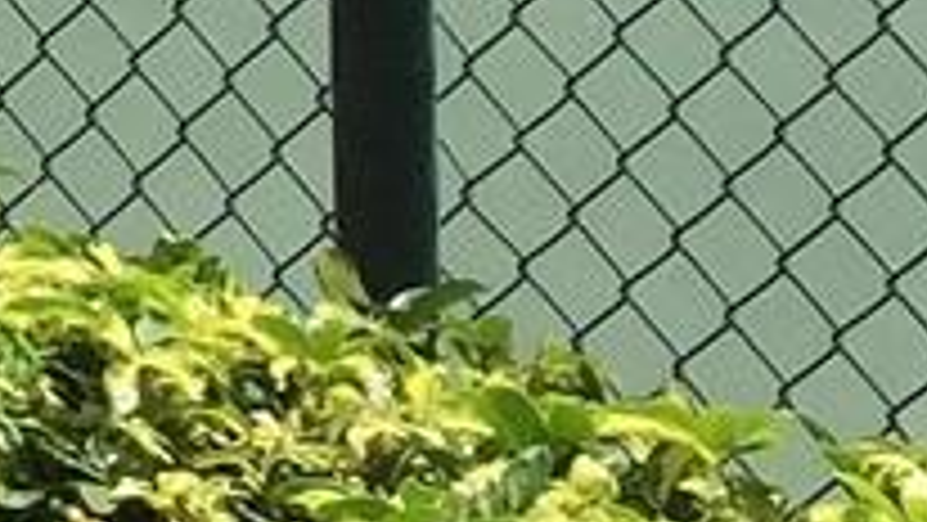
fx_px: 6024
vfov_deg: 4.5
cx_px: -1899
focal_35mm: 245
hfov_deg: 7.6
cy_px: -1588
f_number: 2.2
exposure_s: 1/2083
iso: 32
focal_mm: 4.15
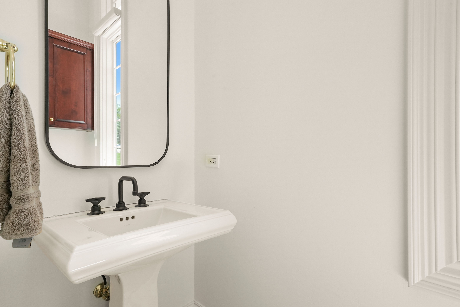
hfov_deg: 90.0
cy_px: 154
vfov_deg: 67.5
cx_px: 230
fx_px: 230
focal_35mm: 18
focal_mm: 18
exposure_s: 1/40
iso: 2000
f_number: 13
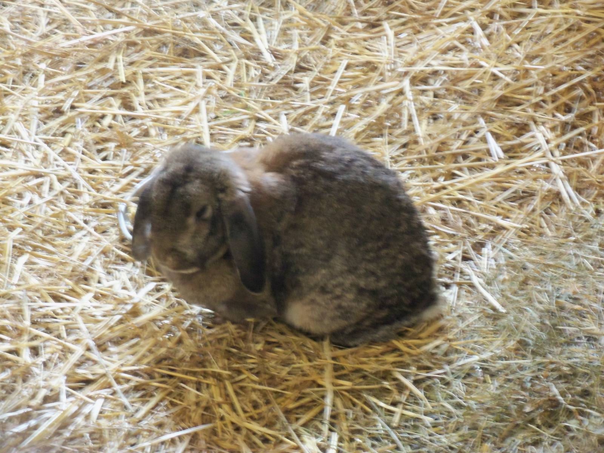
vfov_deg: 10.6
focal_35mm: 140
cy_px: 226
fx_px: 2443
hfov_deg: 14.1
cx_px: 302
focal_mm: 25.3
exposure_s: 1/10
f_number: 5.7
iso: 400
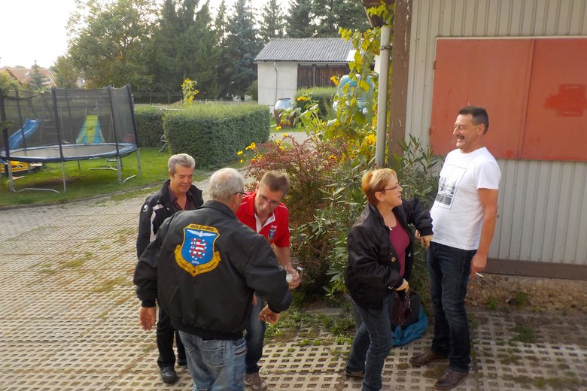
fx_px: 522
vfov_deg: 41.1
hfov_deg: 58.7
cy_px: 210
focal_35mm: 32
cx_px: 290
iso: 125
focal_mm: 4.1
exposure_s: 1/100
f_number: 3.3
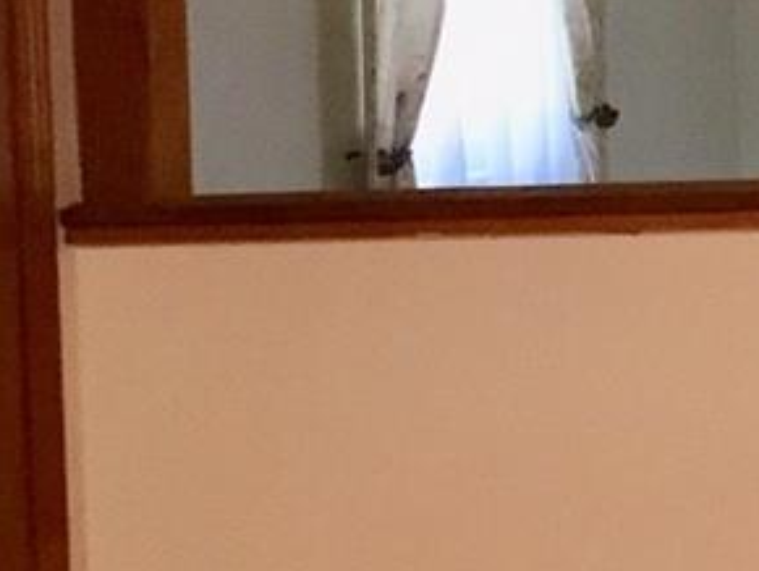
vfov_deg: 9.3
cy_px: 55
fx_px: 3511
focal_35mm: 160
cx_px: 1795
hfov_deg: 10.6
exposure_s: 1/30
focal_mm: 4.15
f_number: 2.2
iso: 40
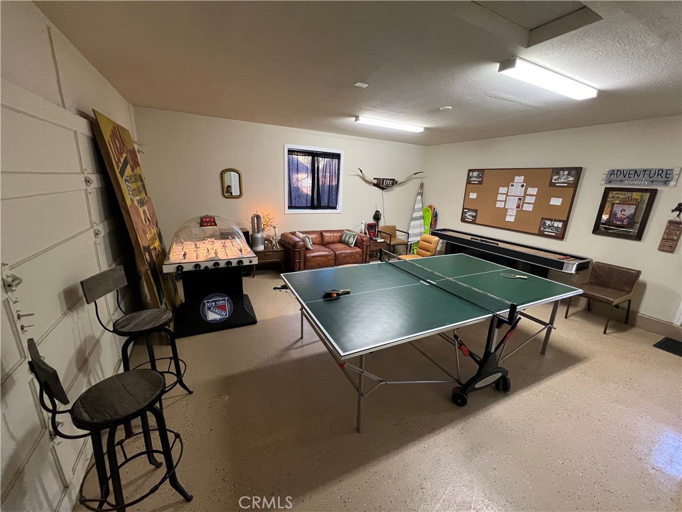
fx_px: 256
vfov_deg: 89.9
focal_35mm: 13
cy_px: 256
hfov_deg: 106.2
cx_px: 341
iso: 320
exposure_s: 1/60
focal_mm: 1.57
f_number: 1.8
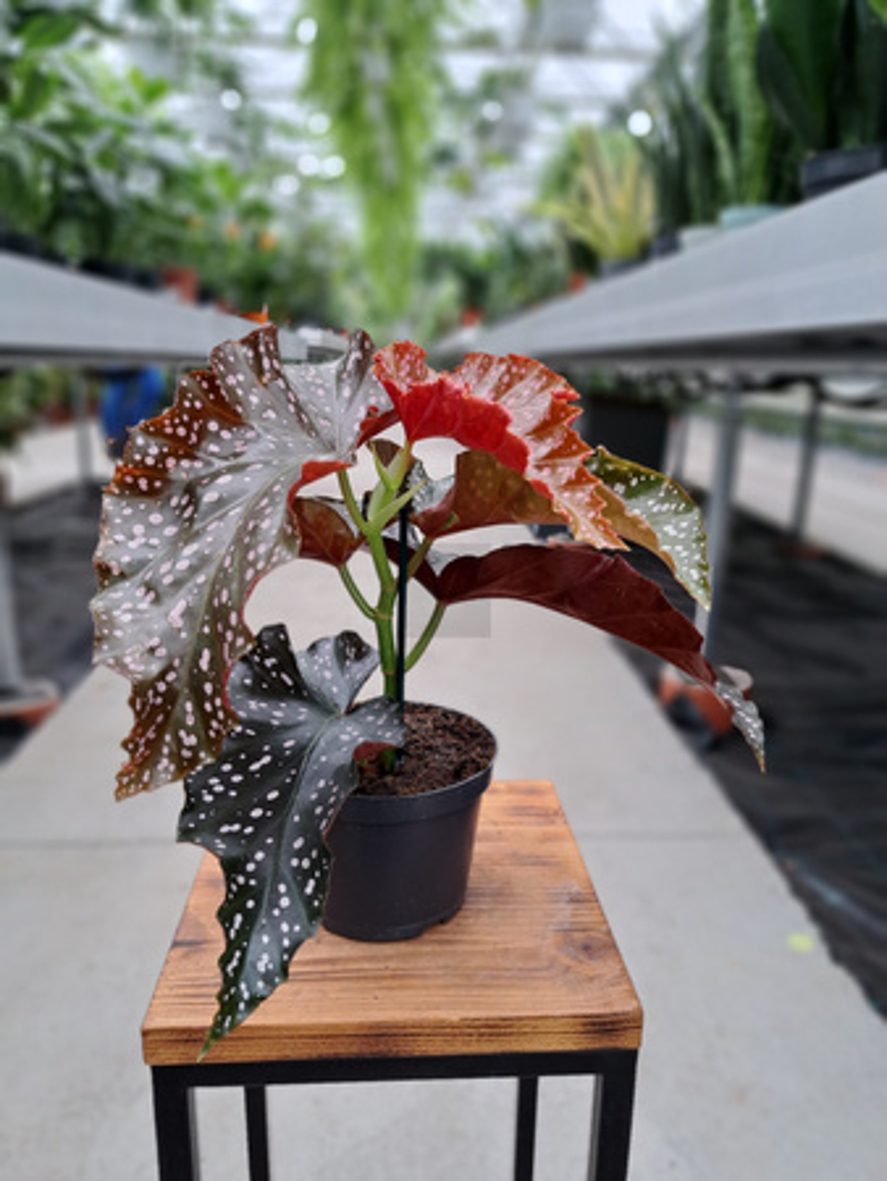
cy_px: 590
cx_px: 444
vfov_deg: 71.6
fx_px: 819
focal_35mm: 24
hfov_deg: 56.9
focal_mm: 5.23
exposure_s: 1/50
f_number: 1.8
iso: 50
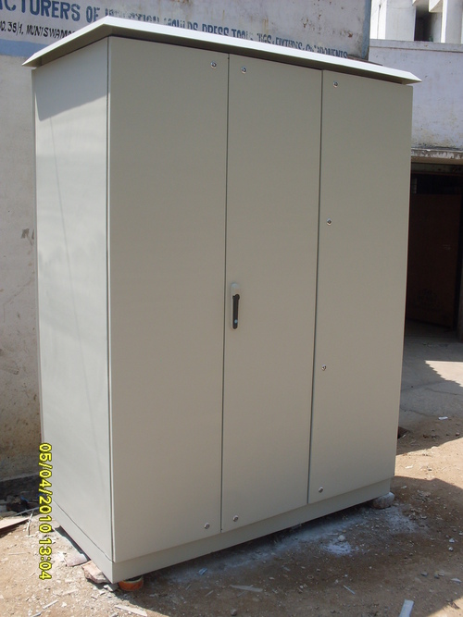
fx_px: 678
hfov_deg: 37.7
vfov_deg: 49.0
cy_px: 308
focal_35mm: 38
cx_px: 232
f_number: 8.4
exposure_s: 1/125
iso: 80
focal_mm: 6.3
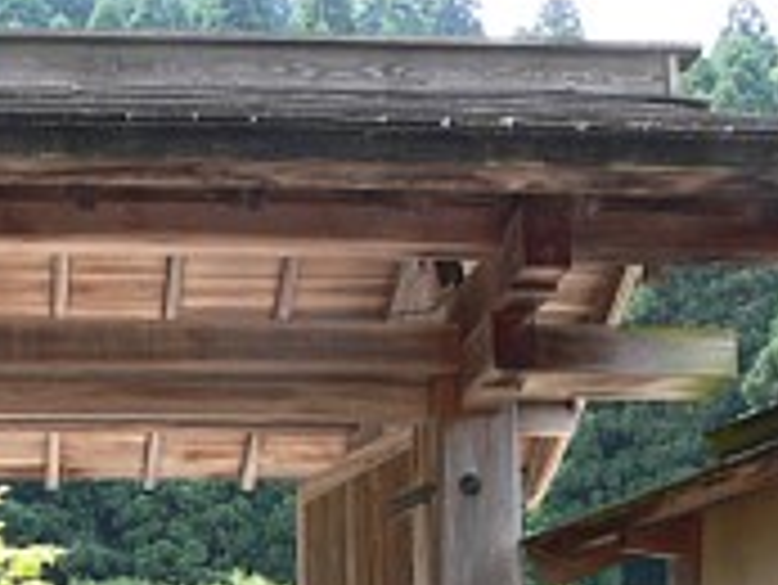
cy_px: 603
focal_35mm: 81
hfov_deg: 23.1
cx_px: -13
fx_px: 1822
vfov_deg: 17.7
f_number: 4
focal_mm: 7.4
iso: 80
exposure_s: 1/100
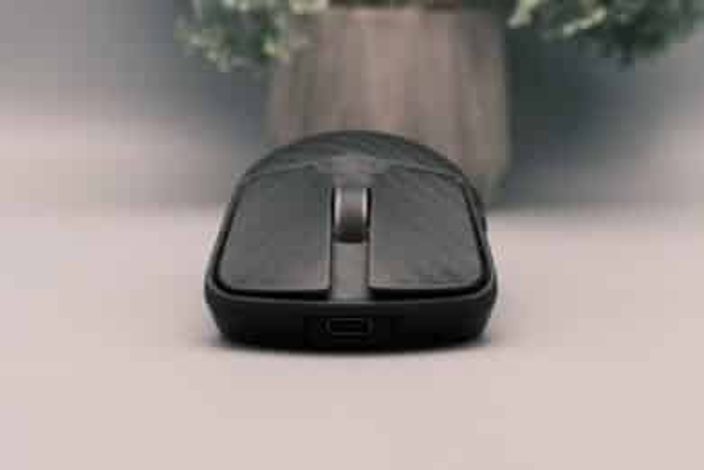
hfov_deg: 31.0
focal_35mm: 65
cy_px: 235
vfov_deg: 20.9
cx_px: 352
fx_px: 1271
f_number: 8
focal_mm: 43.2
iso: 640
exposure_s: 1/125
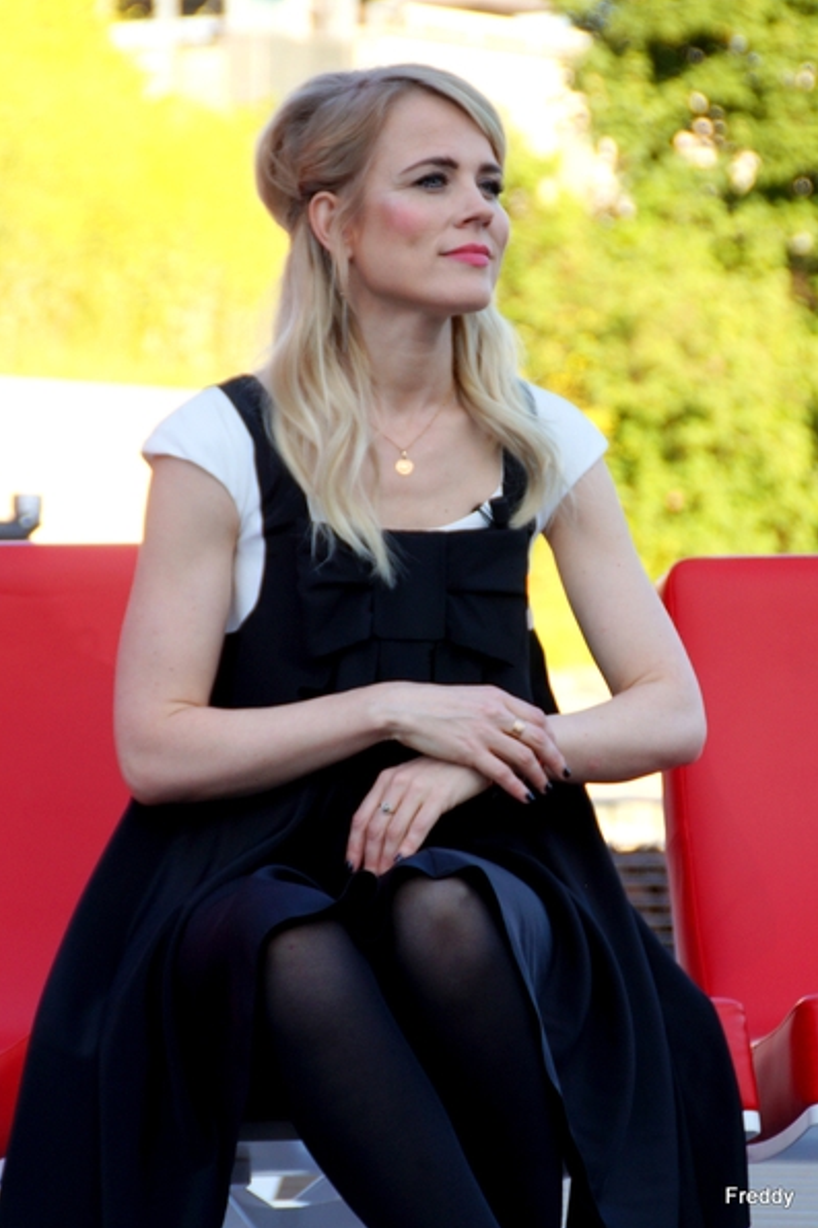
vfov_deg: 13.0
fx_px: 5405
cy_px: 616
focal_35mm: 159
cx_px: 410
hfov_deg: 8.7
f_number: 5.6
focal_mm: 105
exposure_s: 1/200
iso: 250
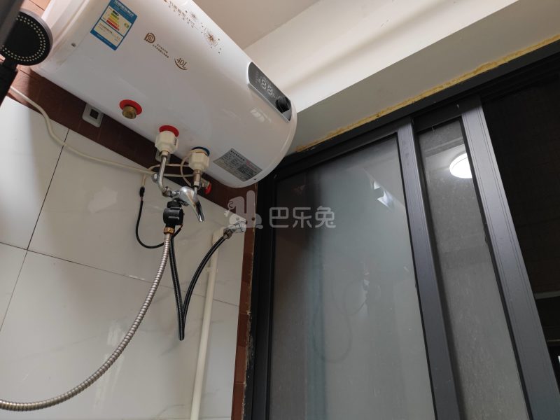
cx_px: 280
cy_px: 210
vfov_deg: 37.7
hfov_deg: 49.0
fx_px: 615
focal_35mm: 38
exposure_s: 1/50
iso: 387
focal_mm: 7.59
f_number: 1.95
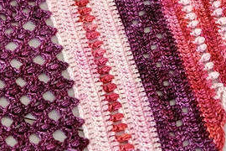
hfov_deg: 13.8
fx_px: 923
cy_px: -5
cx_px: 14
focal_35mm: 147
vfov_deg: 9.3
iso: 2000
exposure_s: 1/120
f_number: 4
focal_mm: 41.1
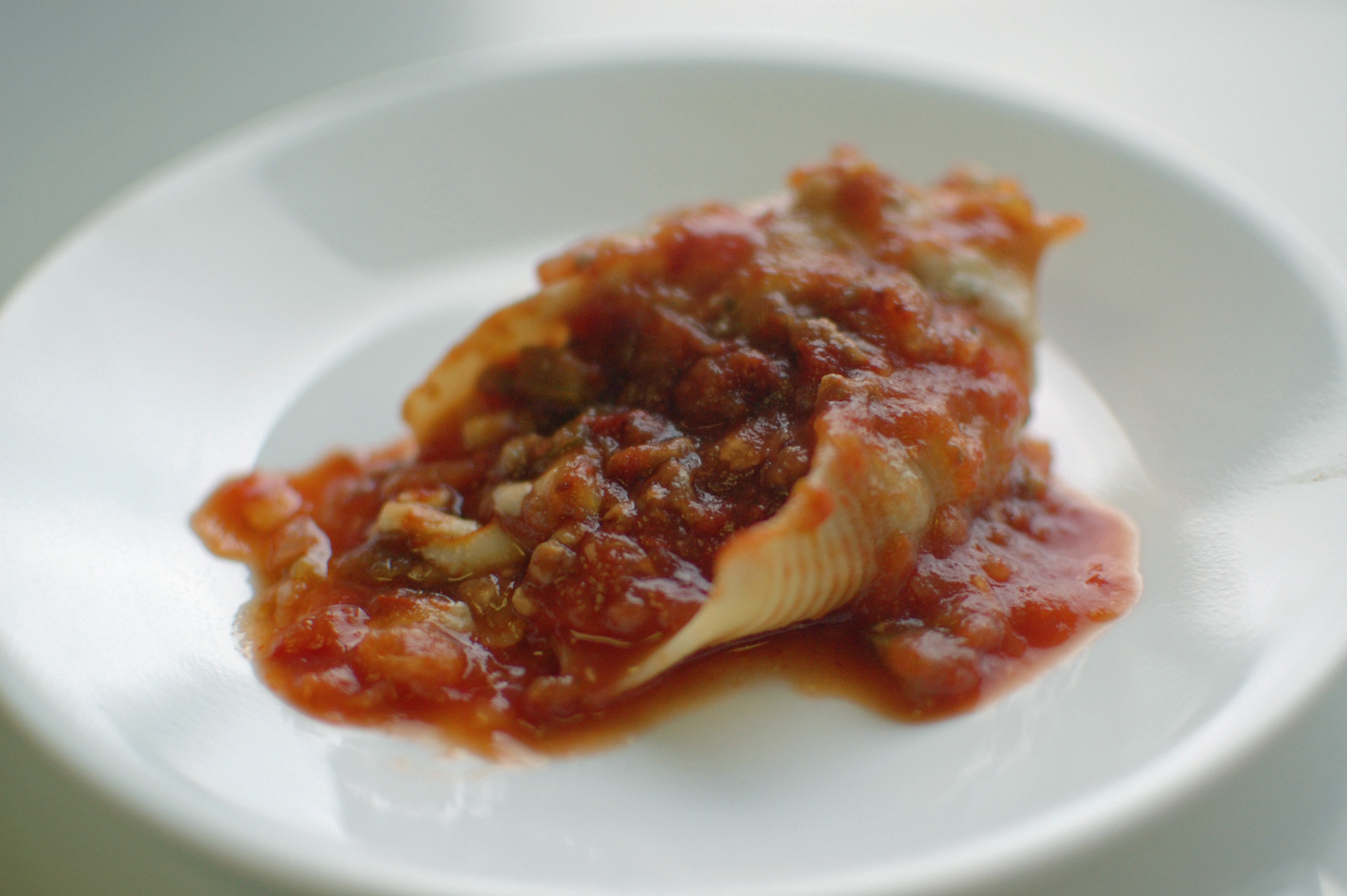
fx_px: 1963
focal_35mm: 52
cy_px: 448
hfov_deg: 37.9
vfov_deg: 25.7
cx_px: 674
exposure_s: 1/1250
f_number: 1.8
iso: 800
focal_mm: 35
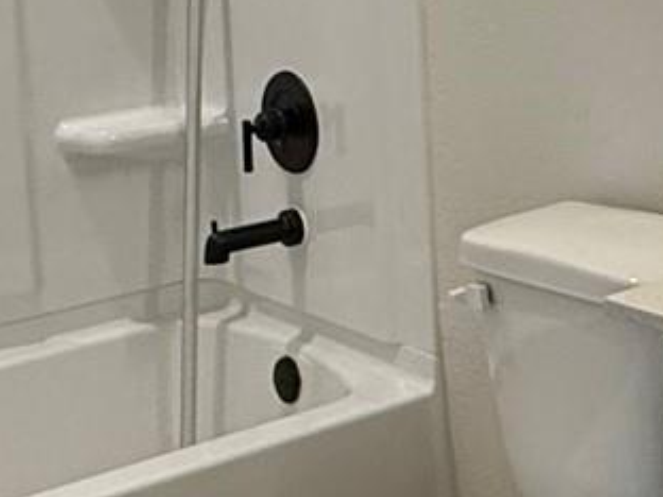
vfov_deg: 15.5
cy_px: -79
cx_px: 761
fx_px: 1762
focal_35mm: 92
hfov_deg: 20.2
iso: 200
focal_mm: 2.22
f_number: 2.2
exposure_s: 1/120
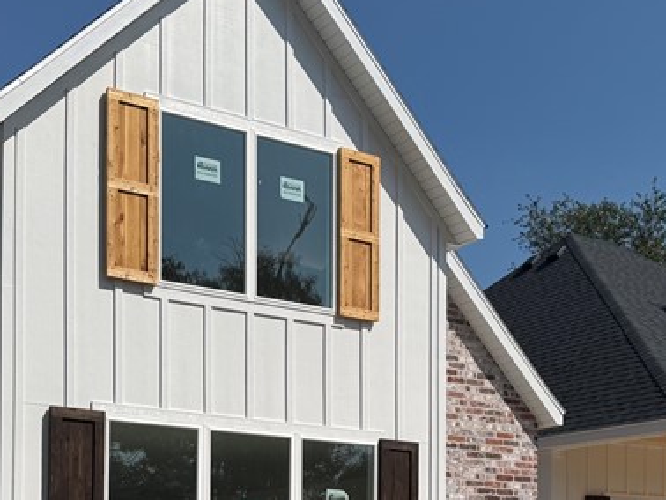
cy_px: 542
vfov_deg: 21.5
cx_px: 374
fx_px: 1251
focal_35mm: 65
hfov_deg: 29.8
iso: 80
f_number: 1.78
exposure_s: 1/9091
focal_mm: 6.76
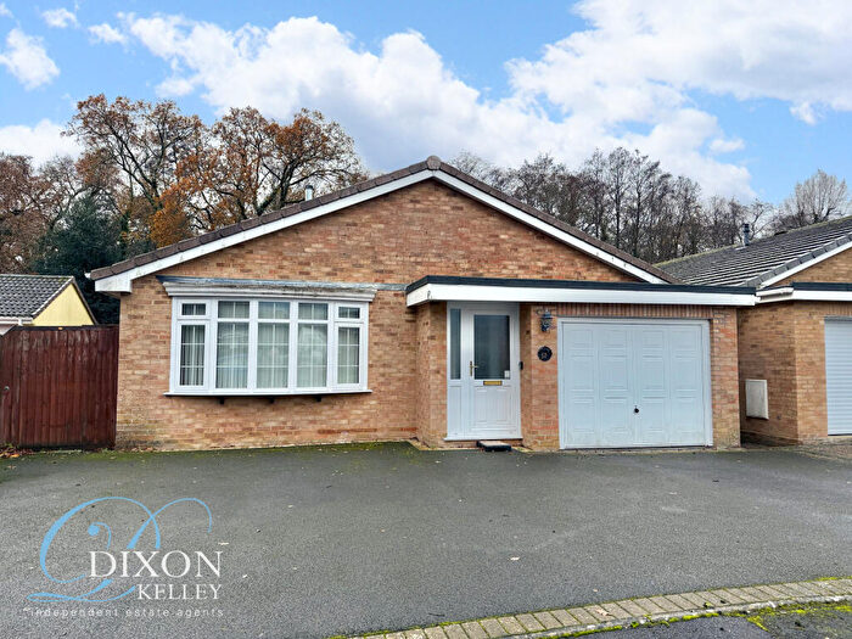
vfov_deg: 56.8
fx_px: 591
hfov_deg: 71.6
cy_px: 320
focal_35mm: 24
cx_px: 426
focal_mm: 6.76
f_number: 1.78
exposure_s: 1/1618
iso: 100
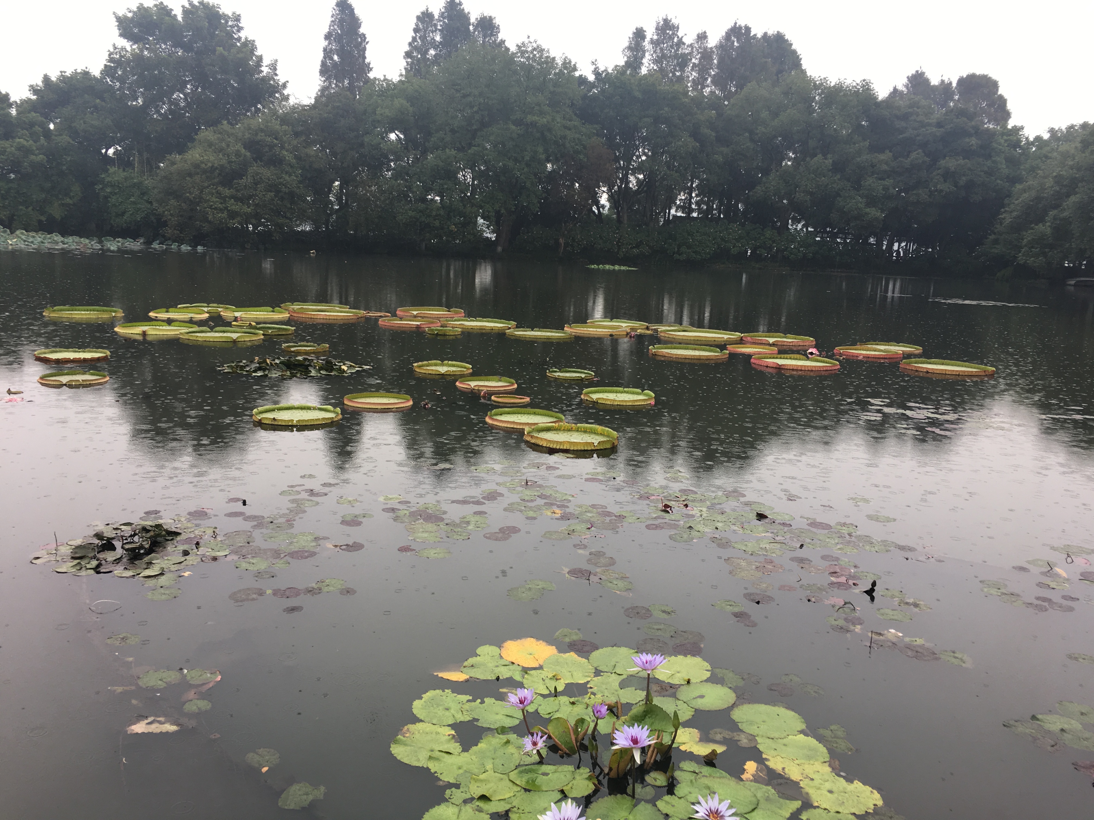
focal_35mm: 29
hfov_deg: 61.7
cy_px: 410
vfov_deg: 48.2
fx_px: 917
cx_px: 547
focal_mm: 4.15
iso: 25
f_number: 2.2
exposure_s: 1/118
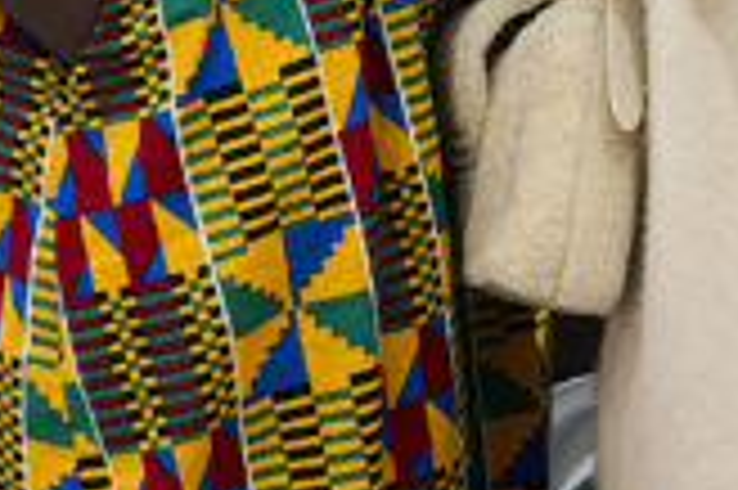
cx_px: 742
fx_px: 4485
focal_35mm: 219
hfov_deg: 9.3
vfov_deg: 6.1
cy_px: -501
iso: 2500
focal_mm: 35
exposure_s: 1/100
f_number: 4.5
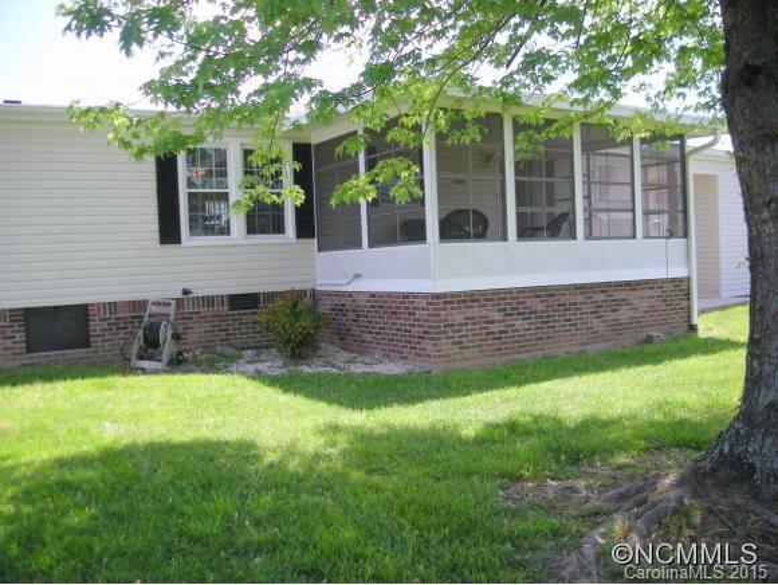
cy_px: 292
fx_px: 787
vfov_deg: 40.8
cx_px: 389
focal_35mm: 35
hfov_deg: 52.6
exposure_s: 1/224
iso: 50
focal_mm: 5.7
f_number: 2.8
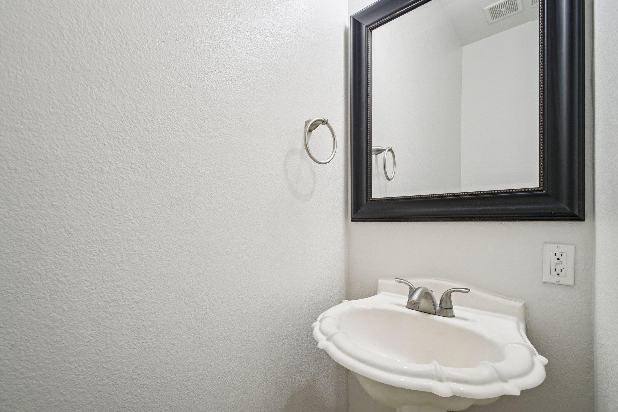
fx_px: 257
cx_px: 309
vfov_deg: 77.3
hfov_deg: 100.4
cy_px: 206
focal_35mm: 15
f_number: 8
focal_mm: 10
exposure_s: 1/10
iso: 400
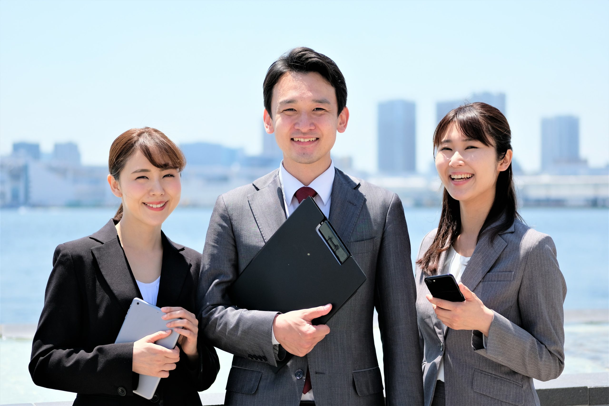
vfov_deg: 18.2
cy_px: 203
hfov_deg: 27.0
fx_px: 1269
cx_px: 304
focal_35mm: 75
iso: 400
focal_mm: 50
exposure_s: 1/5400
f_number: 2
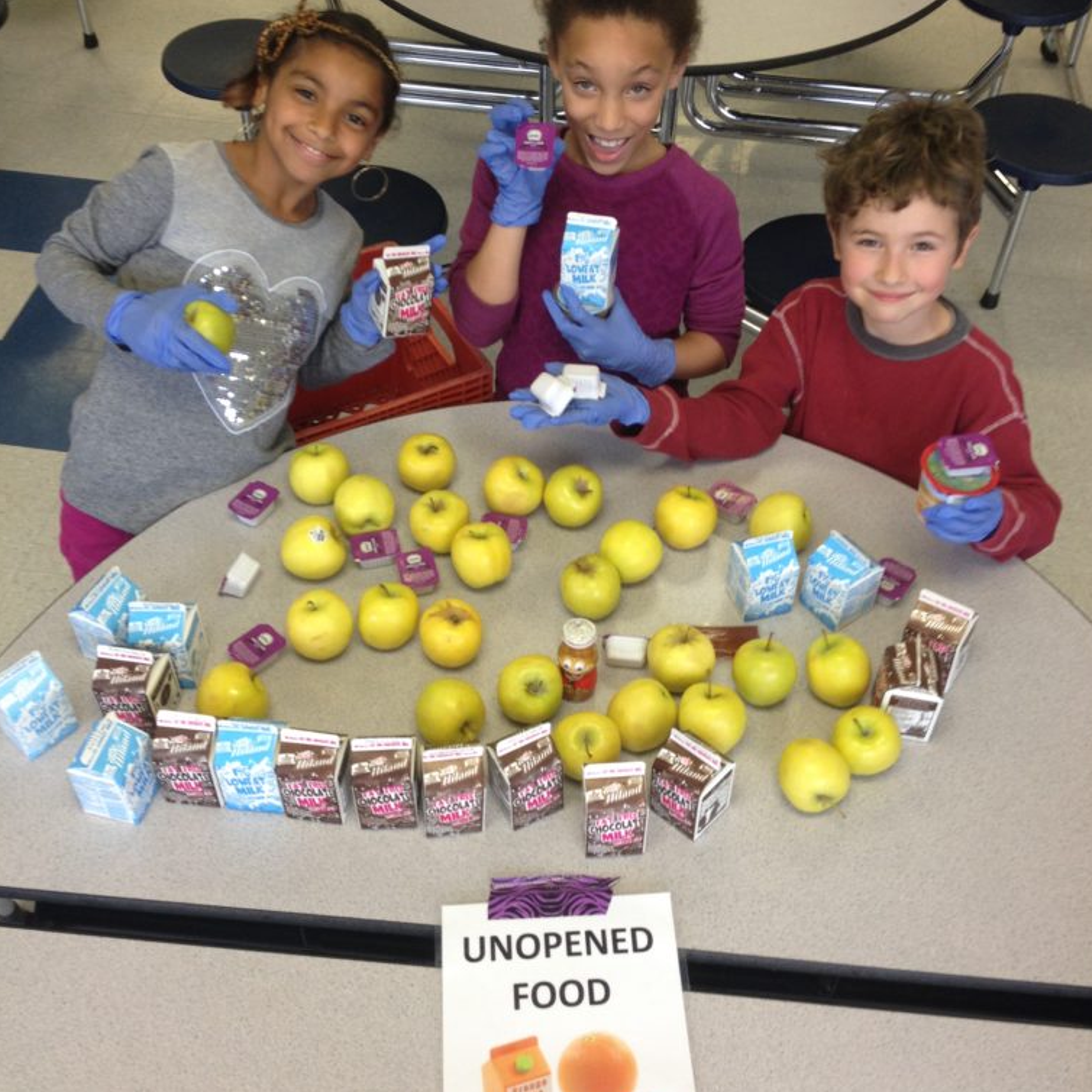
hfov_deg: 40.0
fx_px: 1499
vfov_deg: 40.0
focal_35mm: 42
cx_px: 550
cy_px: 530
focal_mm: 4.28
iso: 64
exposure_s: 1/40
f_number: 2.4
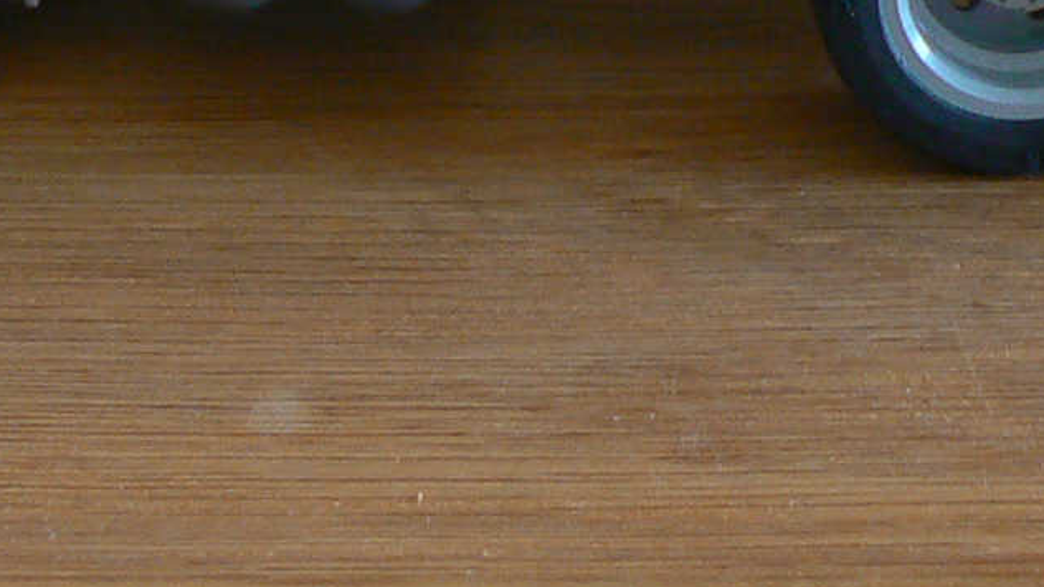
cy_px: -728
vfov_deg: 8.0
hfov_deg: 15.0
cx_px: 378
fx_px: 3957
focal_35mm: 143
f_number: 2.8
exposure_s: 1/8
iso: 100
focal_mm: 6
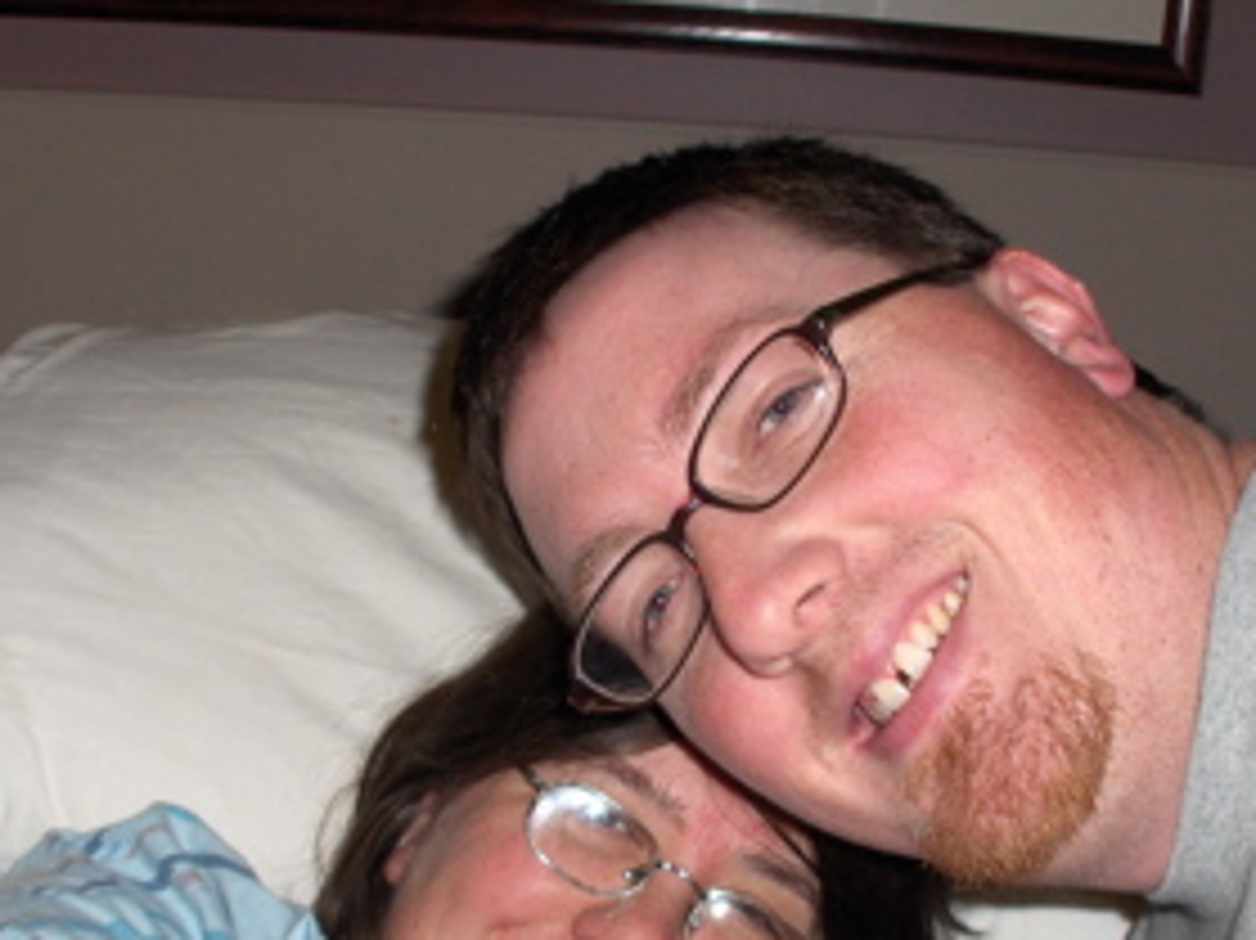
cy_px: 661
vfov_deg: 31.8
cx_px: 709
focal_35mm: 45
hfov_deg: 42.0
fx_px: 1632
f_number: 2.8
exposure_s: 1/60
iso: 50
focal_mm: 5.8
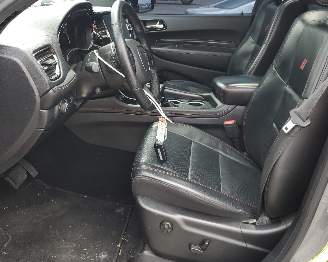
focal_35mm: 35
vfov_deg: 41.9
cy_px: 100
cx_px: 165
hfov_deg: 51.5
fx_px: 340
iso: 50
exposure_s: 1/217
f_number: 1.5
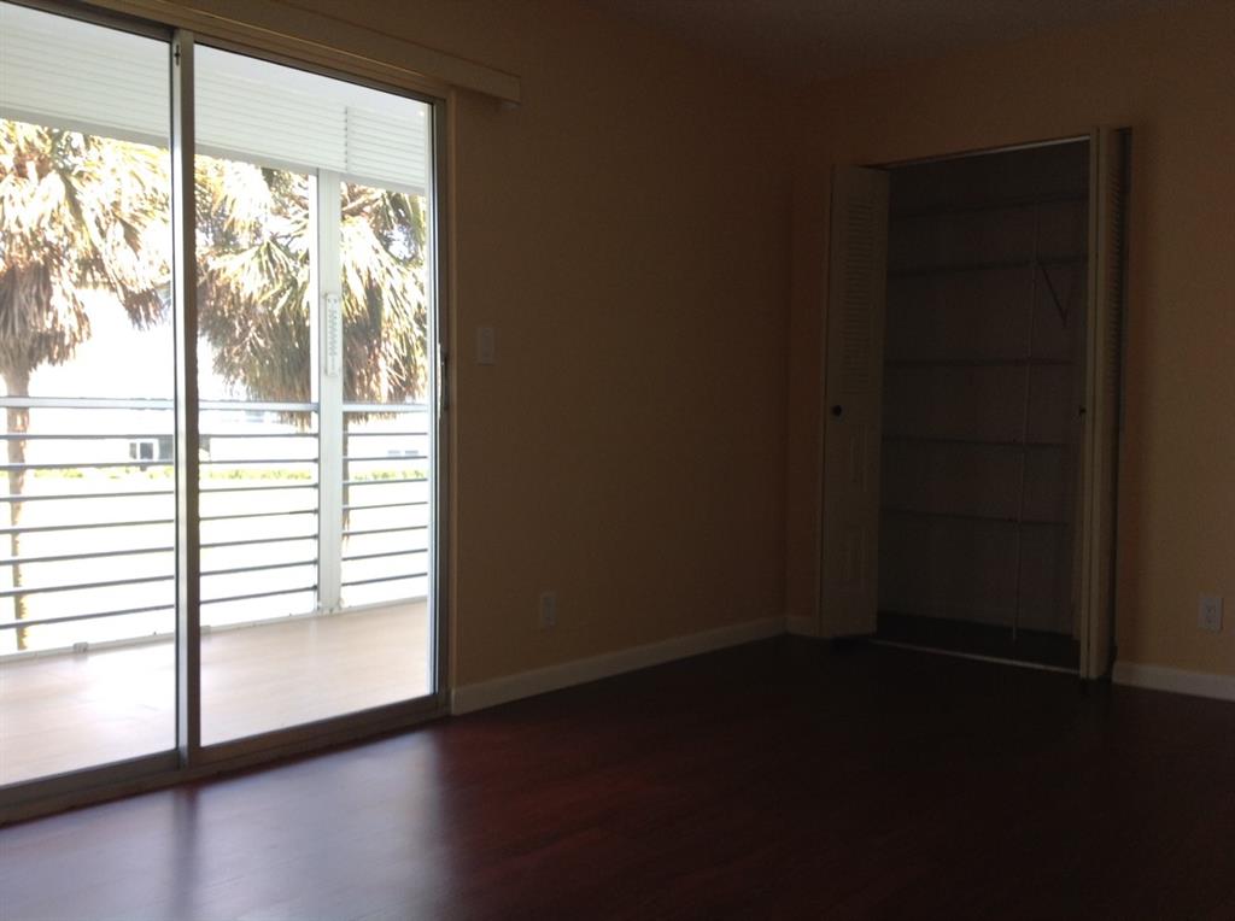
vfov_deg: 40.6
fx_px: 1246
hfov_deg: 52.7
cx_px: 618
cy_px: 460
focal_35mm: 35
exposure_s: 1/40
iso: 64
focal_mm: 4.28
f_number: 2.4
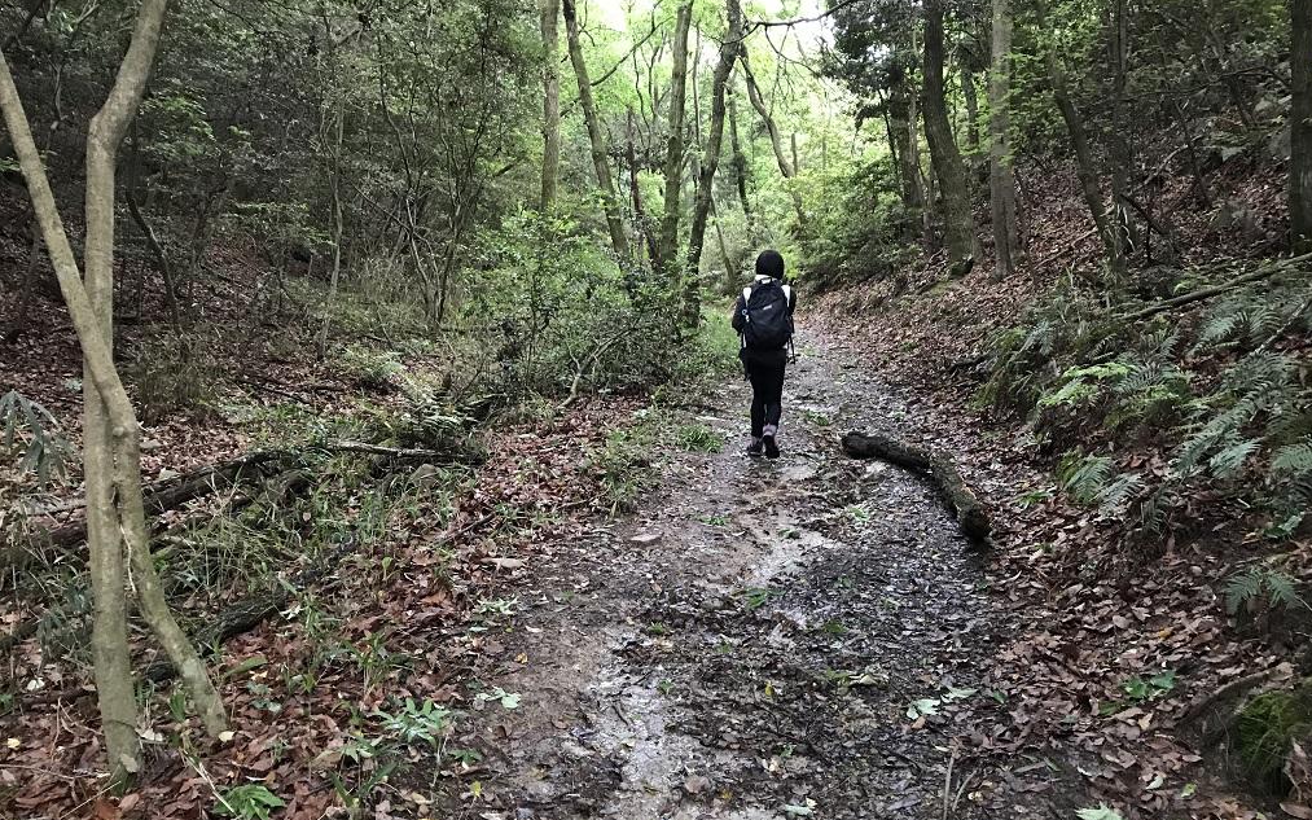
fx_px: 1073
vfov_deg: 41.8
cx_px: 662
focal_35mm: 30
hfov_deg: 62.9
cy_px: 425
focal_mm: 4
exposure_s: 1/15
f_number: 1.8
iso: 80
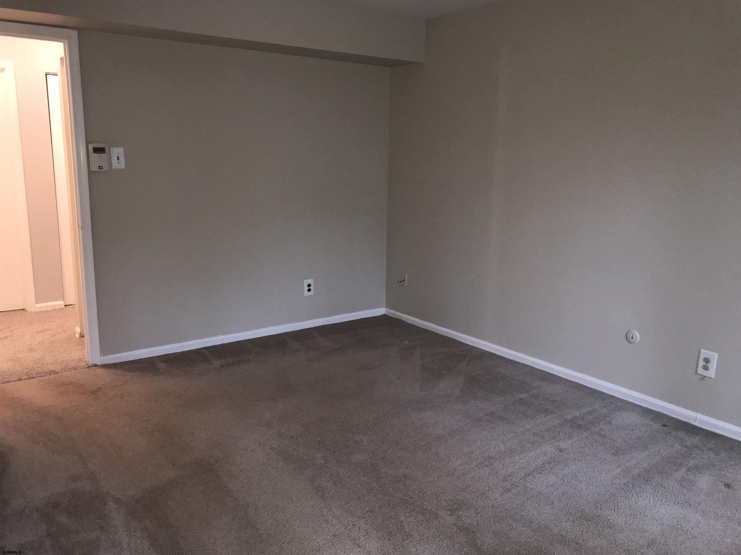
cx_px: 370
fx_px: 599
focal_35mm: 28
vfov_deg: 49.7
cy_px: 278
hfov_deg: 63.4
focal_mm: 3.99
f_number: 1.8
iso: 80
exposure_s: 1/24
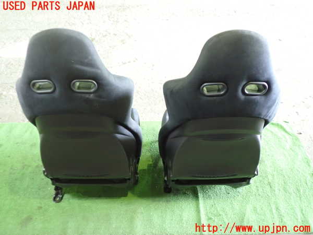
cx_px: 156
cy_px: 118
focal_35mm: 30
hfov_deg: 60.0
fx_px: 271
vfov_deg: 46.8
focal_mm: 5.4
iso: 800
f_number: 2.3
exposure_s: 1/20
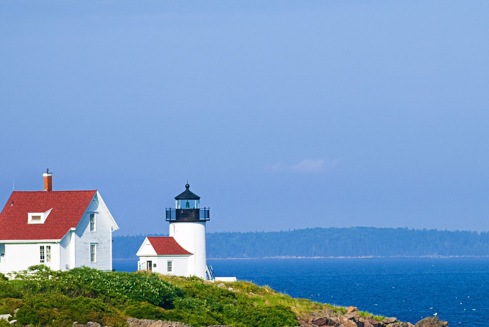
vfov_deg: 3.5
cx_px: 319
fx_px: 5399
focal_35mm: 397
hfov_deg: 5.2
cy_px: 155
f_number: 11
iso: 100
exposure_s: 1/125
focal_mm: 135
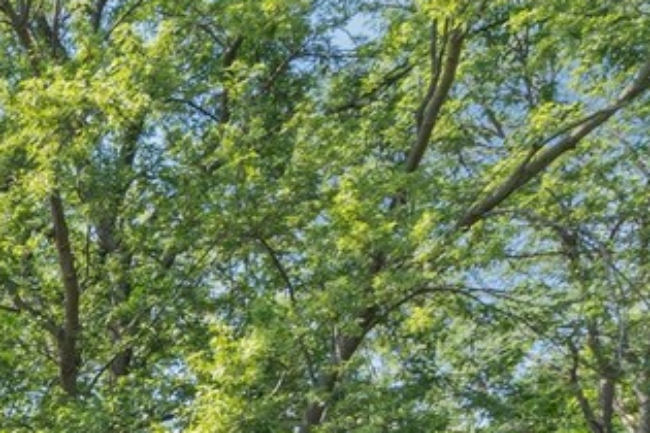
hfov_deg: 16.5
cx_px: -781
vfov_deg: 13.9
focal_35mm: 77
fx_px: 1390
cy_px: 951
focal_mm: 15
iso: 200
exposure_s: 1/20
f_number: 11
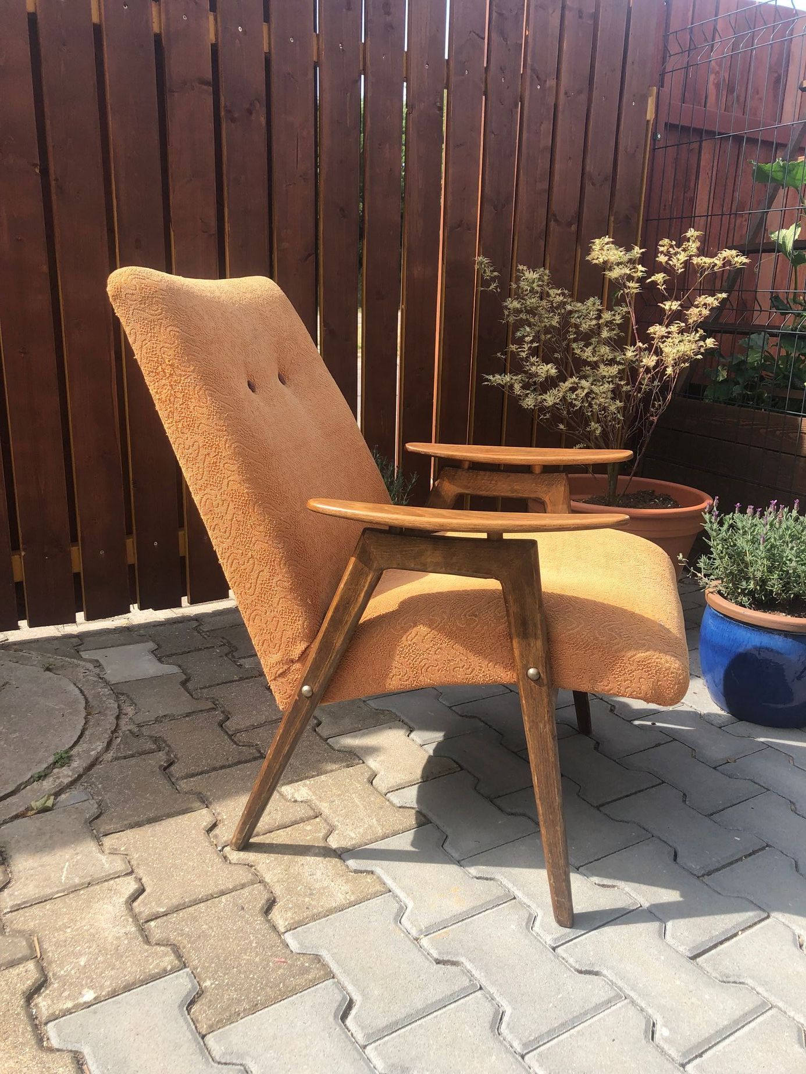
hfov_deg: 49.7
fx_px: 869
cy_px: 537
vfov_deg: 63.4
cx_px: 403
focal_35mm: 28
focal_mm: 3.99
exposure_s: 1/640
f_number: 1.8
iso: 20
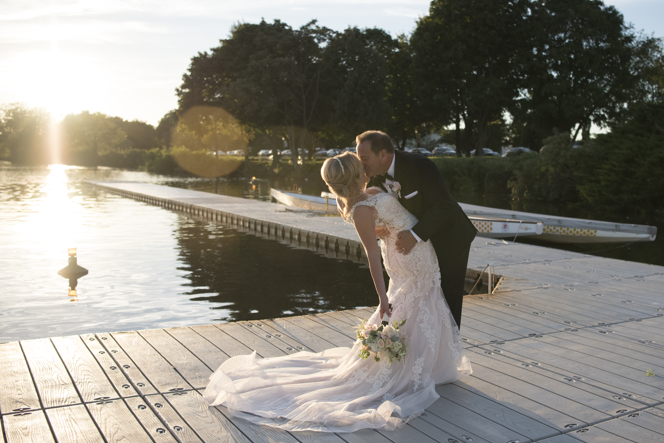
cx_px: 414
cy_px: 215
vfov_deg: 33.4
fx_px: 738
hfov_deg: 48.0
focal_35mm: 40
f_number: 2.8
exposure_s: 1/4000
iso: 500
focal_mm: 30
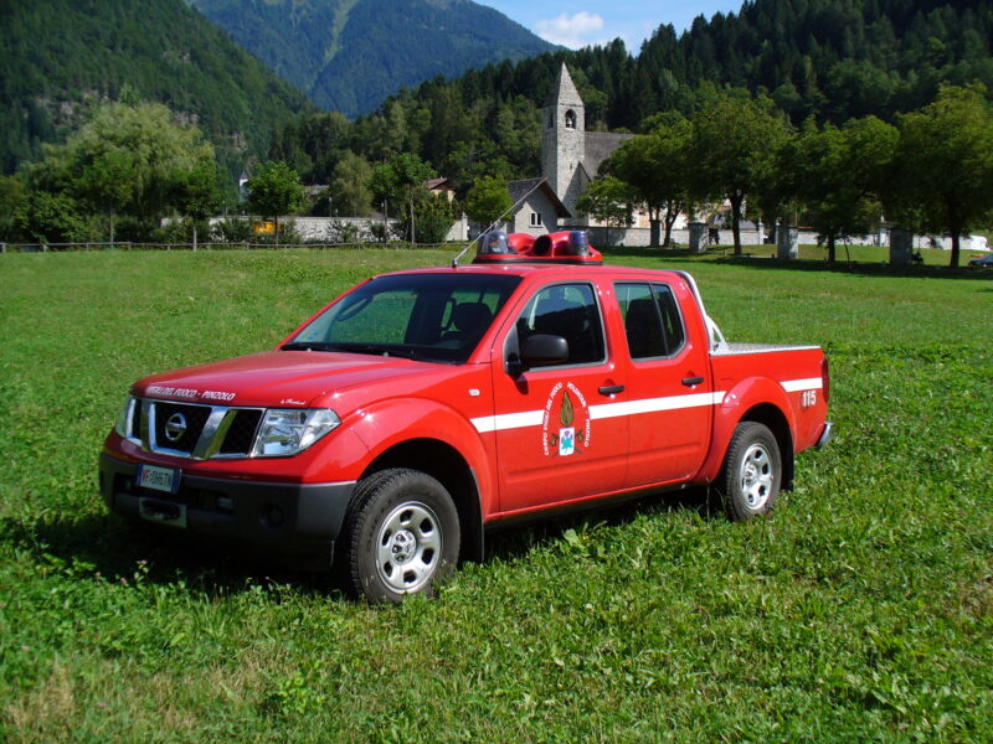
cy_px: 372
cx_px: 496
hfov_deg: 44.8
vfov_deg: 34.3
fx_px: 1205
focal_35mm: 42
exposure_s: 1/1000
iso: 64
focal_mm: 7
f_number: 2.9
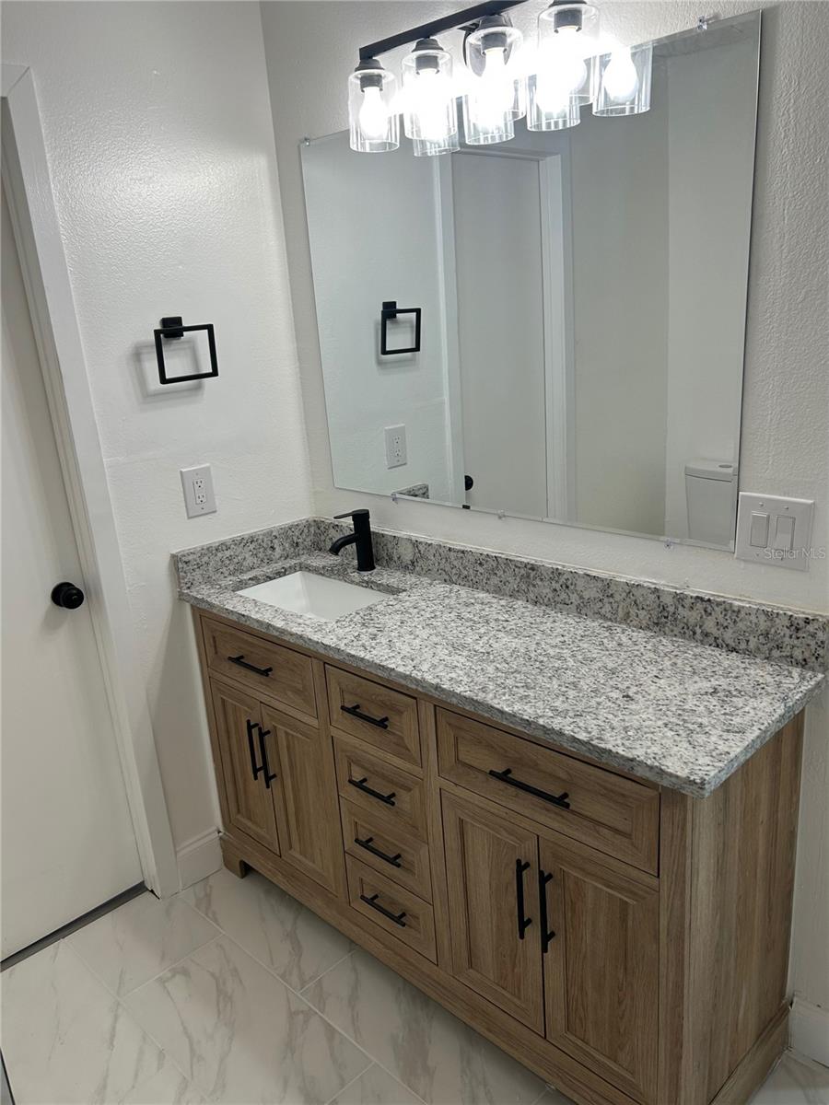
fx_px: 830
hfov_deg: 53.1
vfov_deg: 67.3
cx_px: 414
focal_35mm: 26
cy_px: 552
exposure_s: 1/120
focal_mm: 5.7
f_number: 1.5
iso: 50
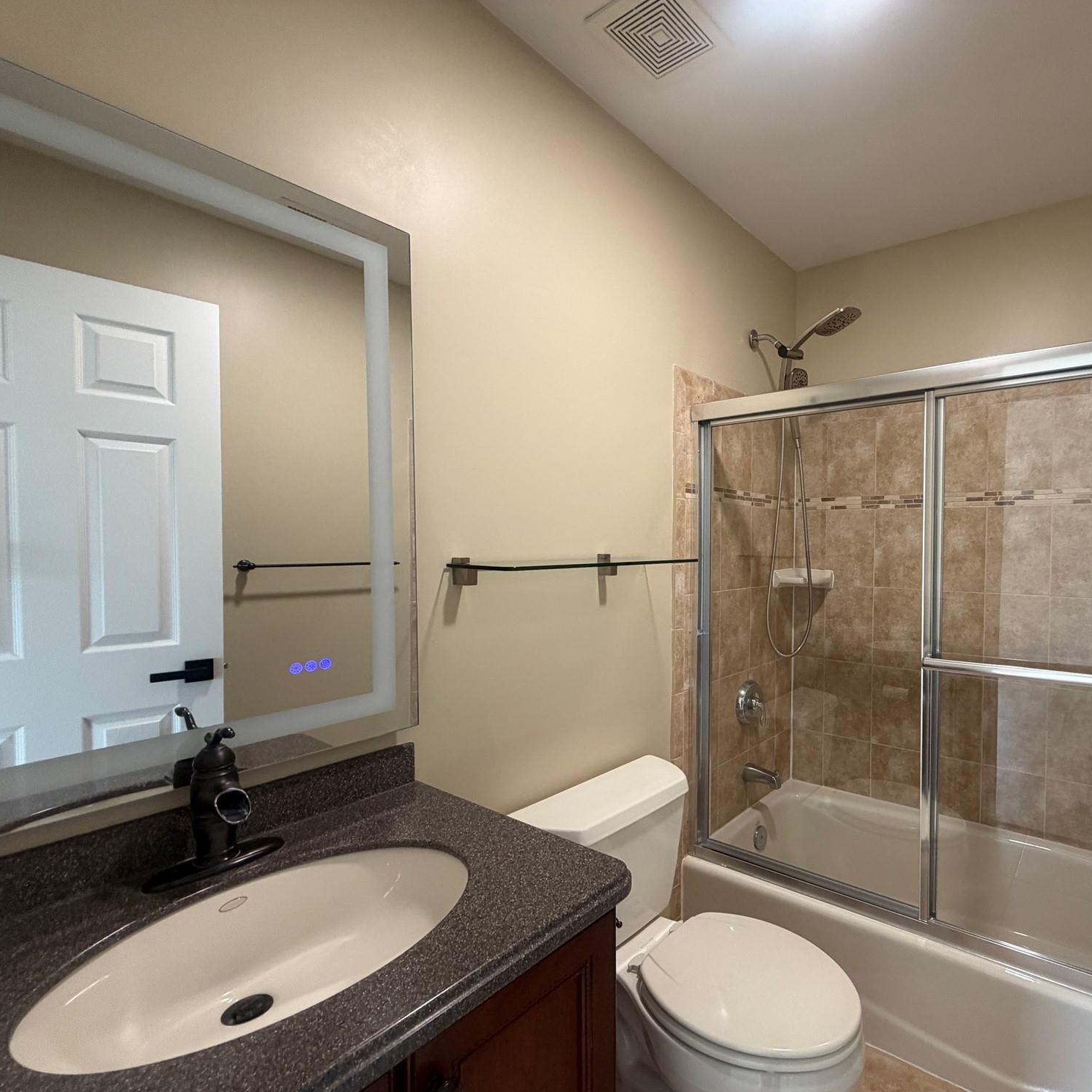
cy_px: 560
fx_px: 607
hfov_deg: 80.9
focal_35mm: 17
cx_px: 736
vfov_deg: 84.0
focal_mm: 2.22
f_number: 2.2
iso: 250
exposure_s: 1/60
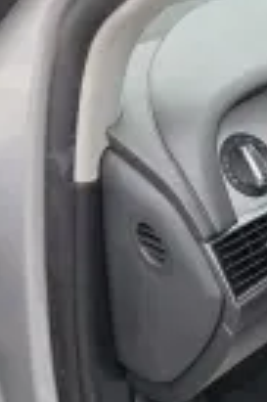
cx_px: 478
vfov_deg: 31.9
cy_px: 214
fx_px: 703
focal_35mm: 63
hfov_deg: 17.5
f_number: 1.7
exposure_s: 1/180
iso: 200
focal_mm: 6.25
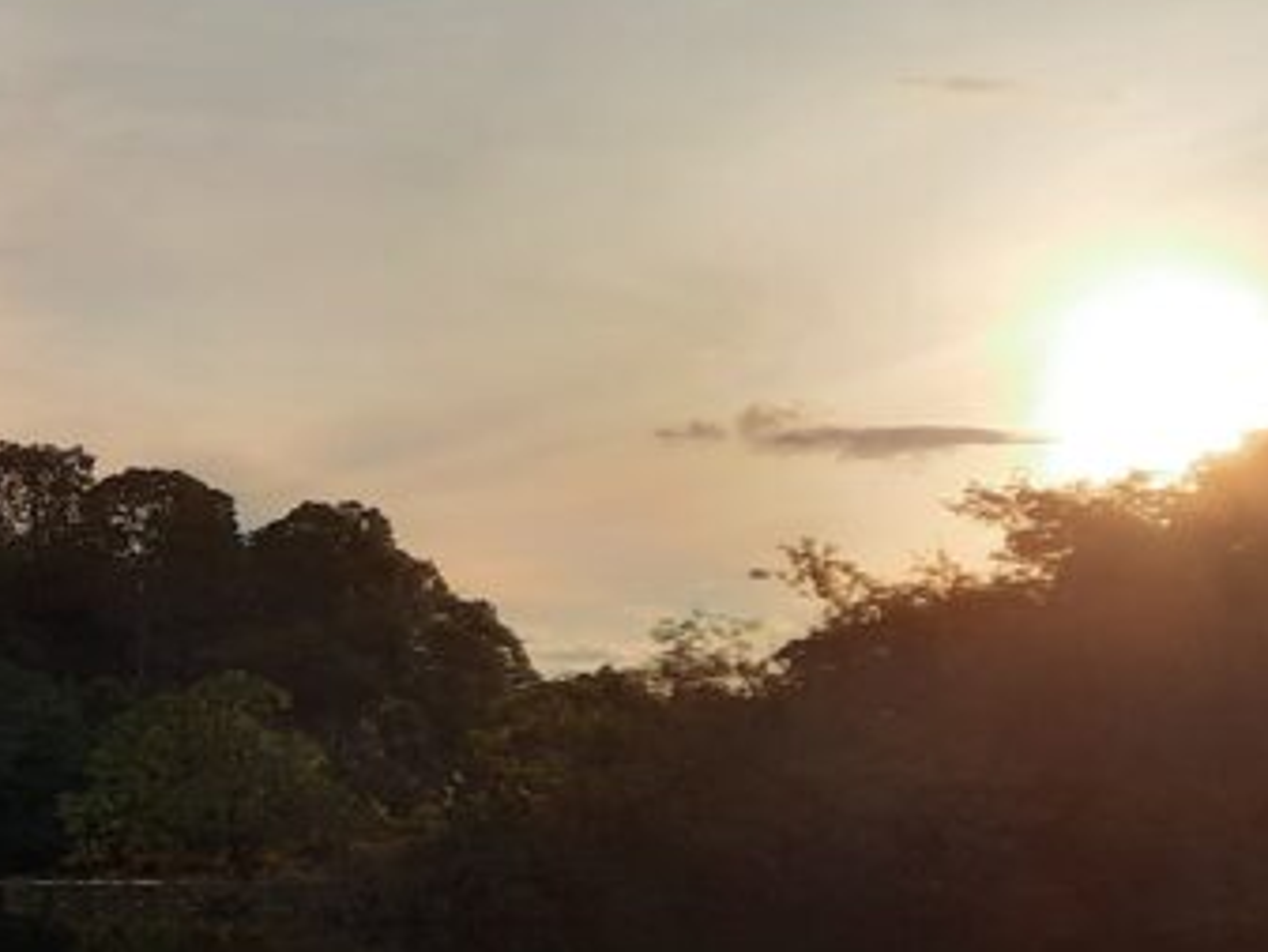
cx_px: -399
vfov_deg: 19.4
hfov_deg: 22.8
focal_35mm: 76
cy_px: 369
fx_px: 2785
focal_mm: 4.6
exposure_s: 1/1122
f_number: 2
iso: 32
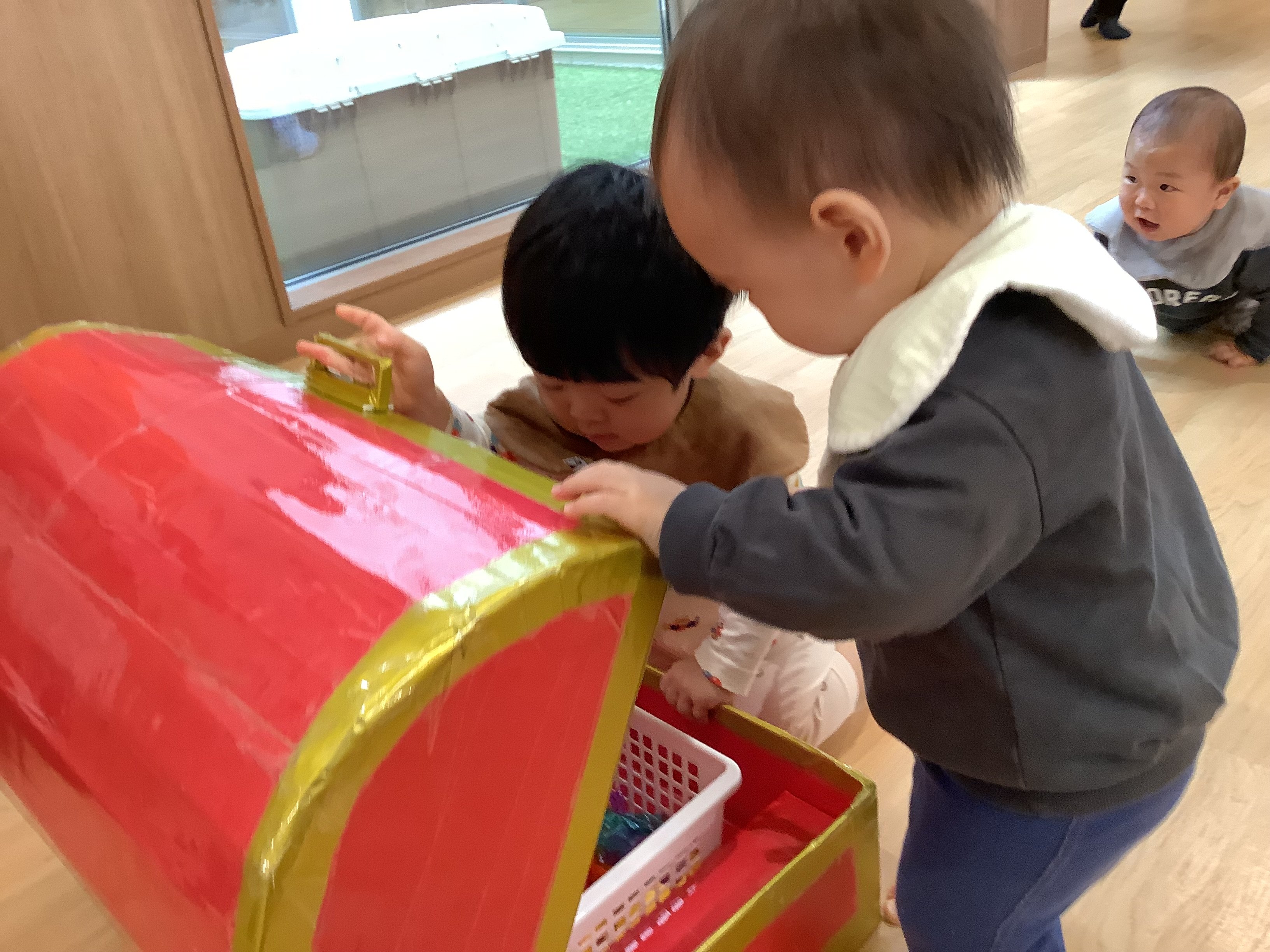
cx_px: 635
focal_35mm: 31
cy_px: 476
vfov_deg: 45.4
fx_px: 1137
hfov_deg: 58.4
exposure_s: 1/50
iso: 200
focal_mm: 3.3
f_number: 2.4
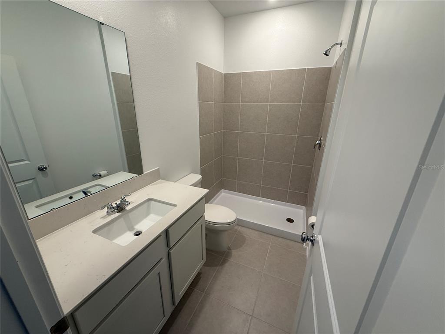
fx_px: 180
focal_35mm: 14
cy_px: 167
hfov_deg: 102.1
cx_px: 222
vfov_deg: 85.7
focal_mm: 2.22
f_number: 2.2
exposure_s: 1/120
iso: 200
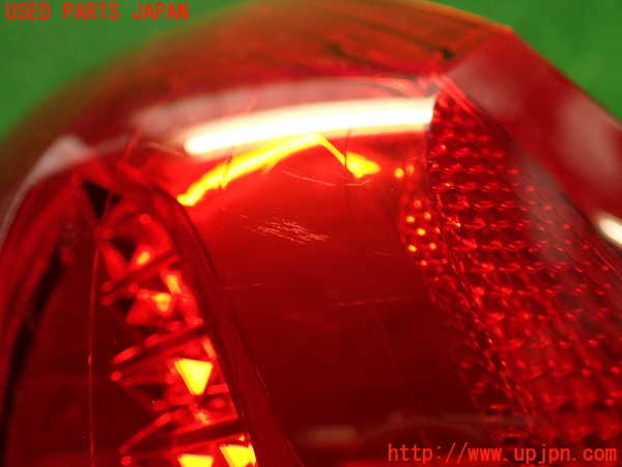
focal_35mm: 32
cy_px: 234
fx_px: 575
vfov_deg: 44.2
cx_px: 311
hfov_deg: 56.8
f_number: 2.4
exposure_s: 1/50
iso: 200
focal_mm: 5.79
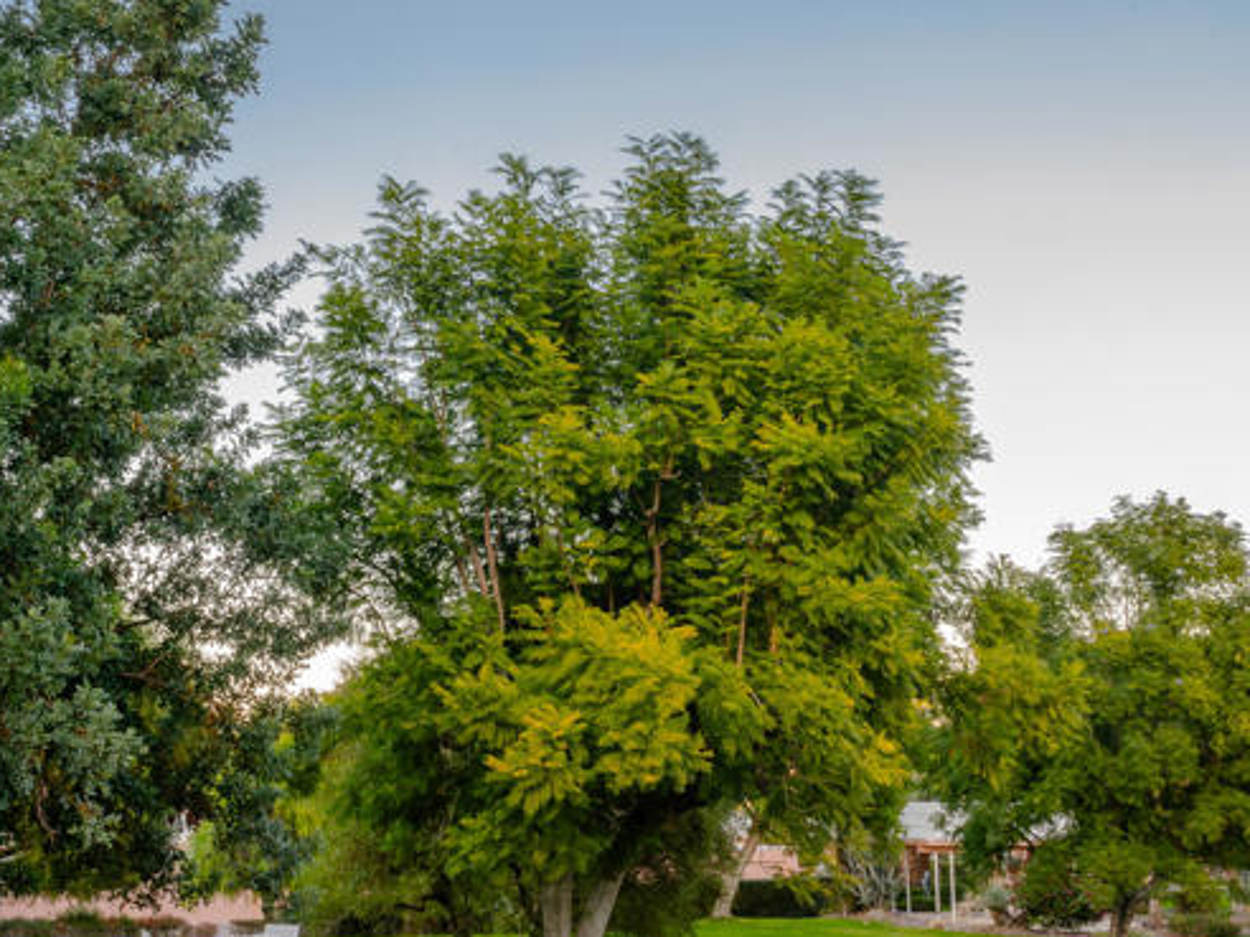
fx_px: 1733
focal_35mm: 48
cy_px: 479
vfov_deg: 30.3
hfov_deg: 39.5
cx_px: 498
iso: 64
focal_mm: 24
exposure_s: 1/3
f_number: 18
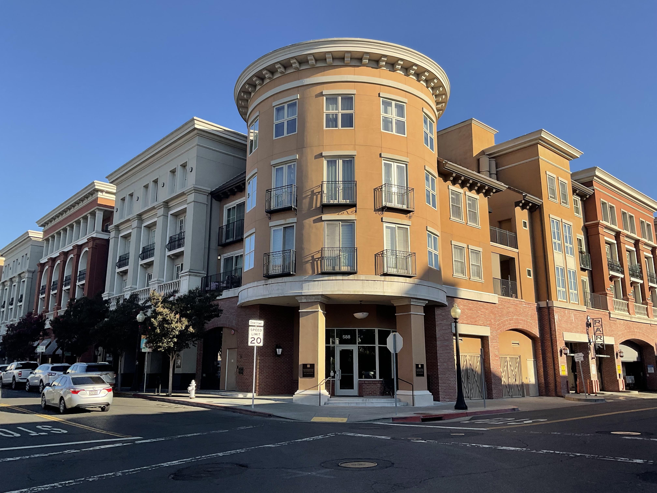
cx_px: 328
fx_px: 550
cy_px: 246
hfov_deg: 61.7
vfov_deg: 48.2
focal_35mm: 29
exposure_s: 1/1168
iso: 16
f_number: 1.8
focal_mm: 3
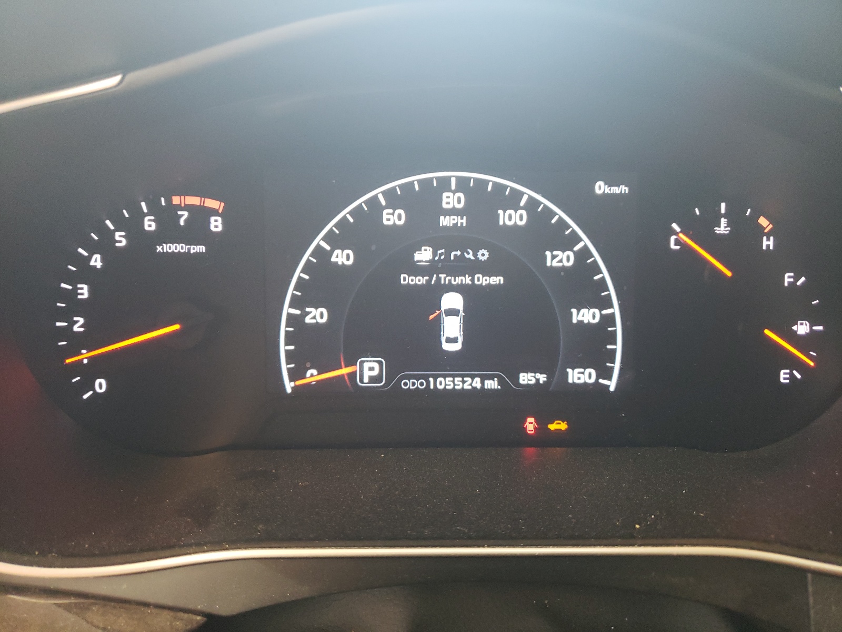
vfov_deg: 53.1
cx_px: 421
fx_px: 632
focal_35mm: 26
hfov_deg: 67.3
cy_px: 316
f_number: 1.5
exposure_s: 1/30
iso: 279
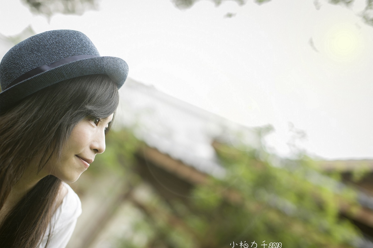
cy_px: 137
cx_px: 165
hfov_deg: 34.5
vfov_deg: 23.3
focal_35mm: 58
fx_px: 601
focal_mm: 50
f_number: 2
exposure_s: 1/250
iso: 100
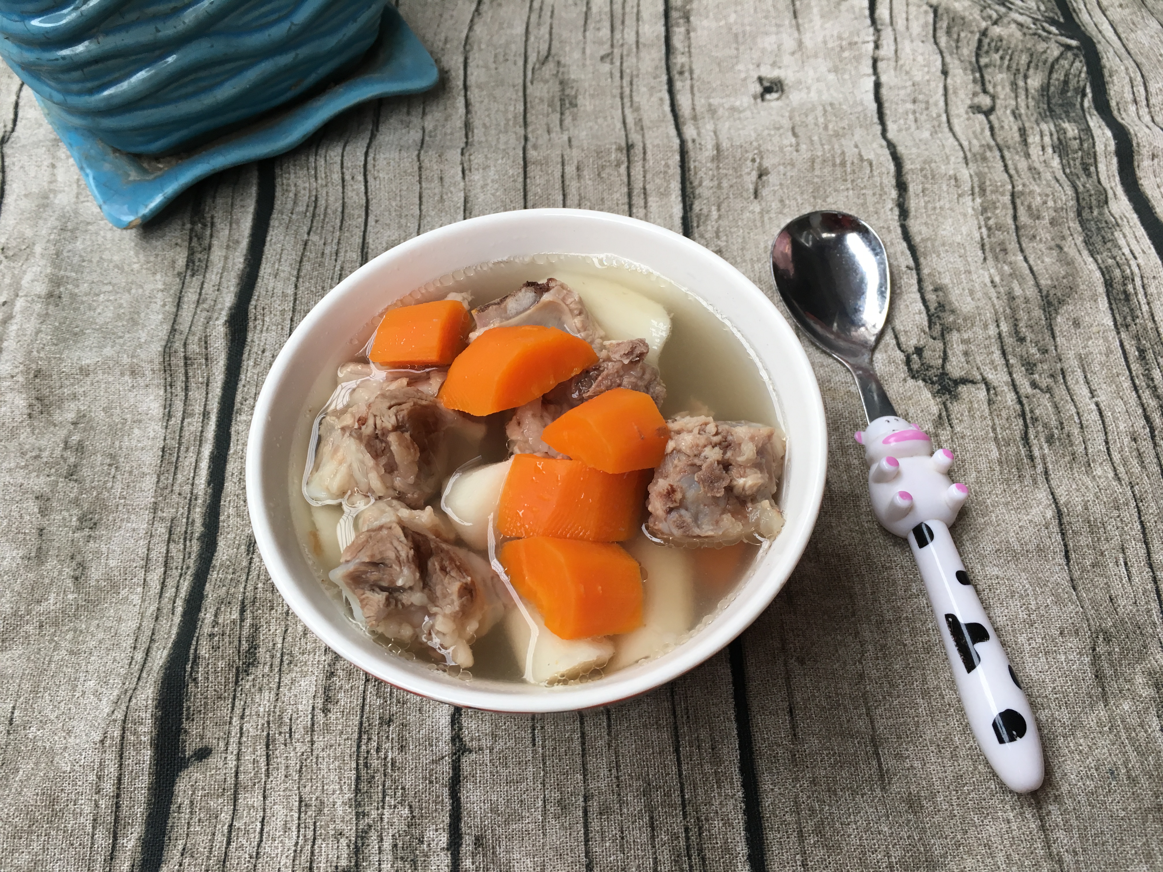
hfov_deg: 61.7
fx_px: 974
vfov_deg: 48.2
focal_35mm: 29
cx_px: 582
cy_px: 436
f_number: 2.2
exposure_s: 1/33
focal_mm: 4.15
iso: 25
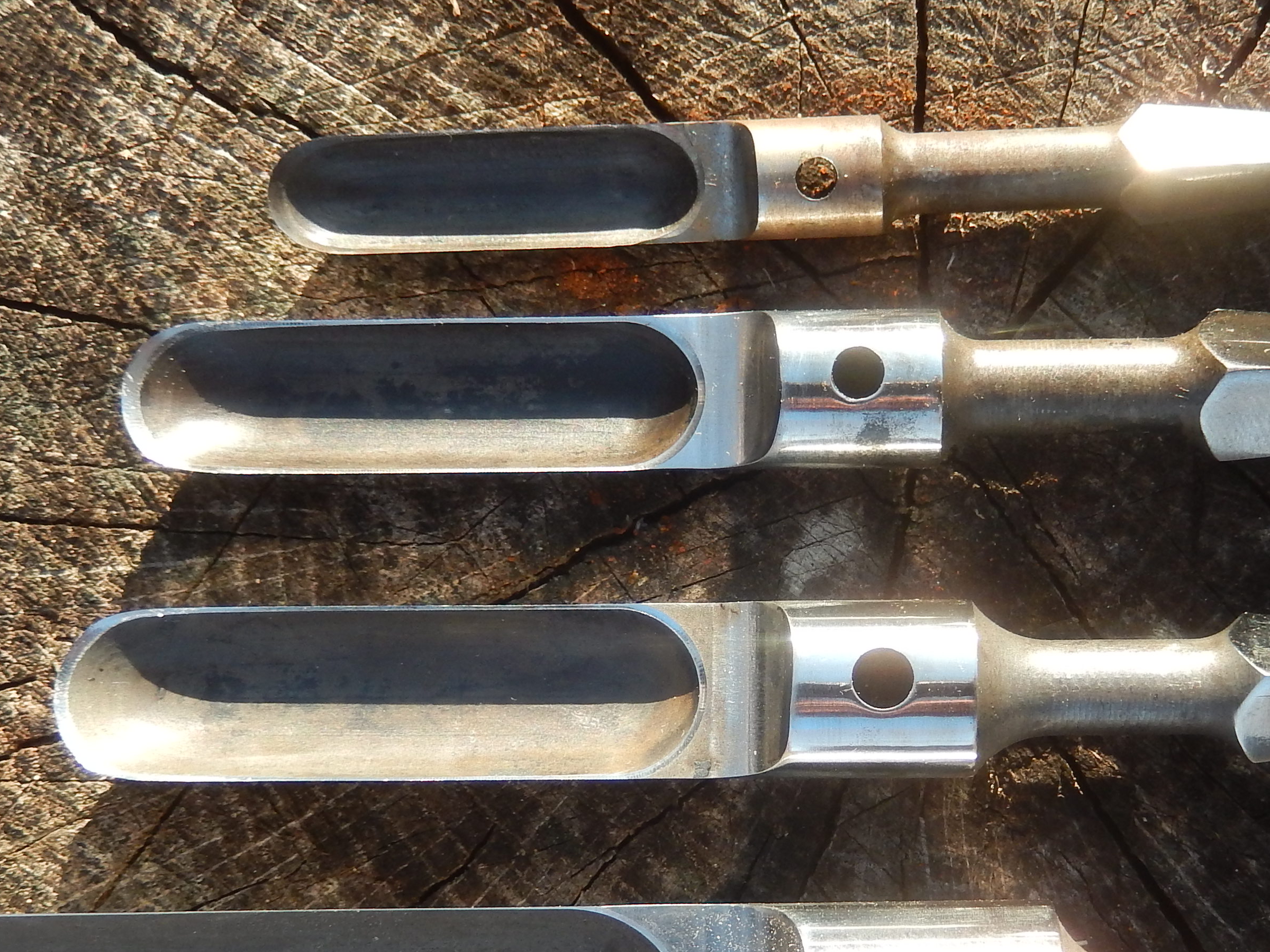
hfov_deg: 37.3
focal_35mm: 51
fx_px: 1871
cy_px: 645
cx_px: 782
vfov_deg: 28.4
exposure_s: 1/200
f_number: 3.4
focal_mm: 4.5
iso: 125
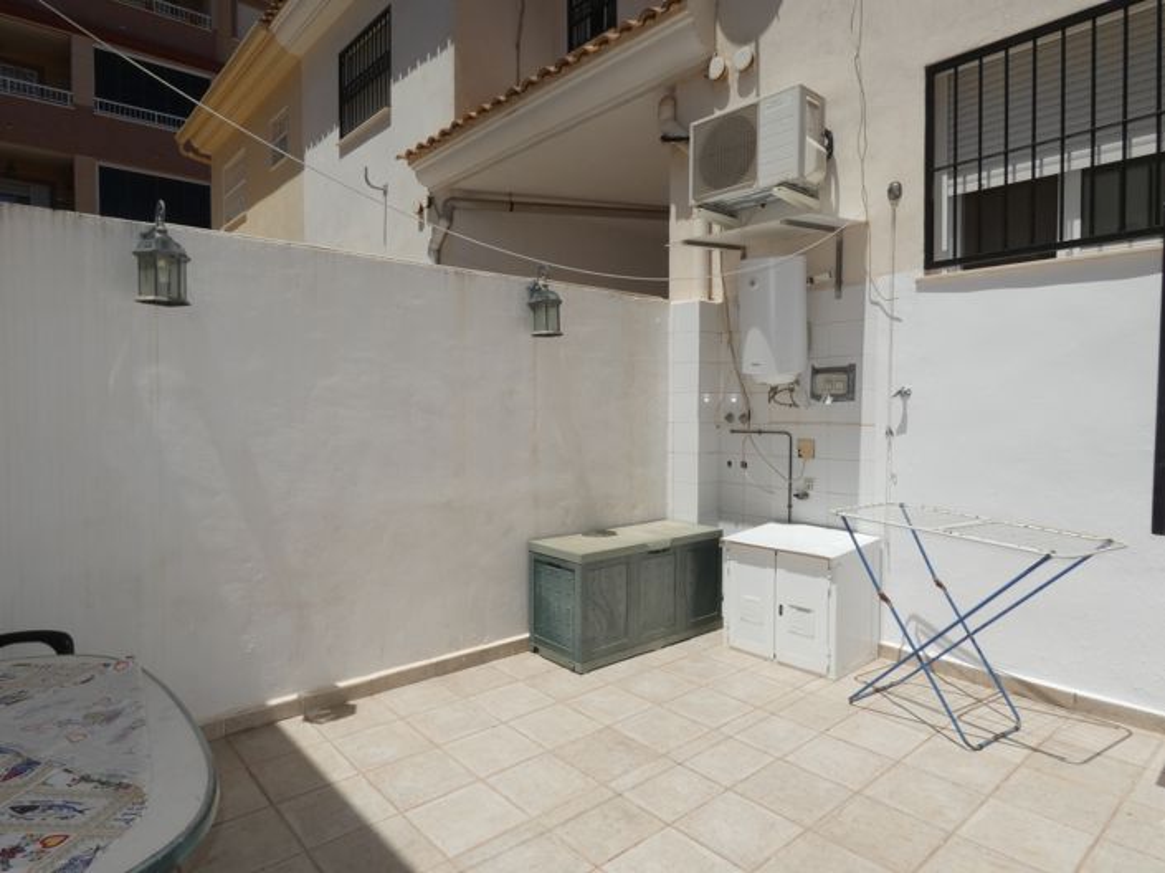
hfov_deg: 81.8
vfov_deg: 65.9
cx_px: 582
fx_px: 673
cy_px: 436
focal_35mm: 20
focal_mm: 3.6
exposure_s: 1/800
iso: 80
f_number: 6.3
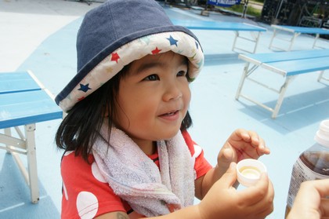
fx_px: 274
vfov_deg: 43.5
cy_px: 110
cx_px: 164
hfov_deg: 62.0
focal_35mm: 30
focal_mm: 20
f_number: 8
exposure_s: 1/320
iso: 200
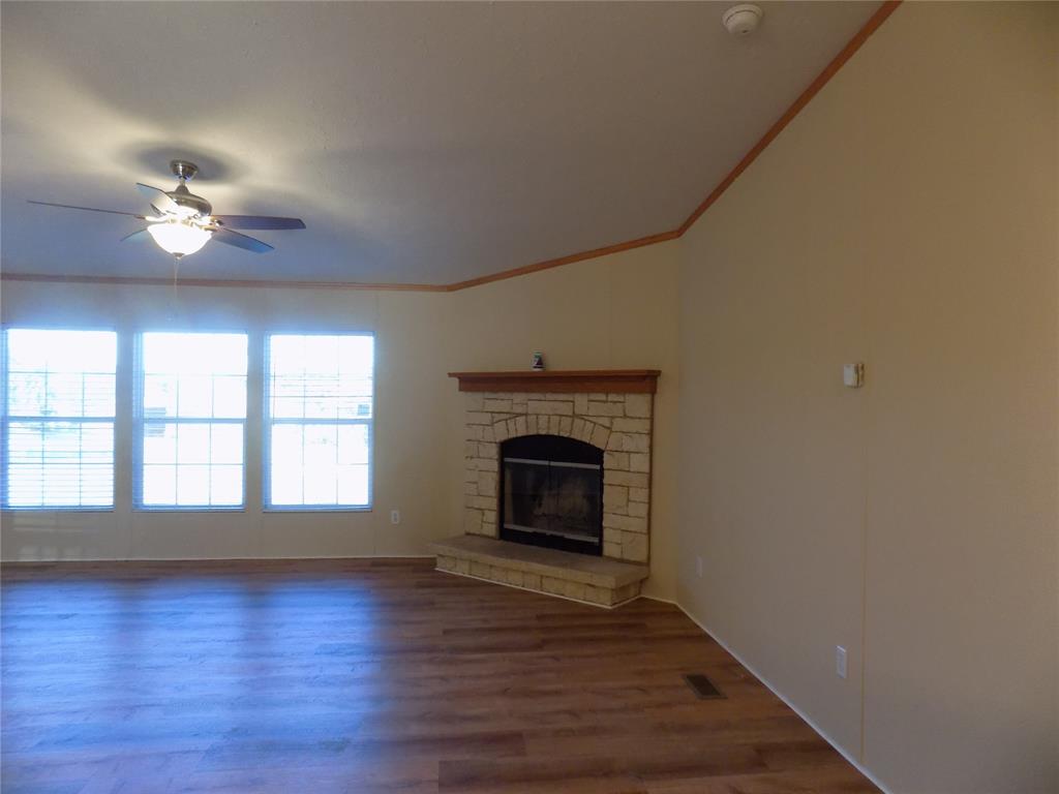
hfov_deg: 73.9
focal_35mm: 23
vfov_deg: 58.9
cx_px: 530
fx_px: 704
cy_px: 397
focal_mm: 4
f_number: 3.1
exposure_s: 1/30
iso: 220
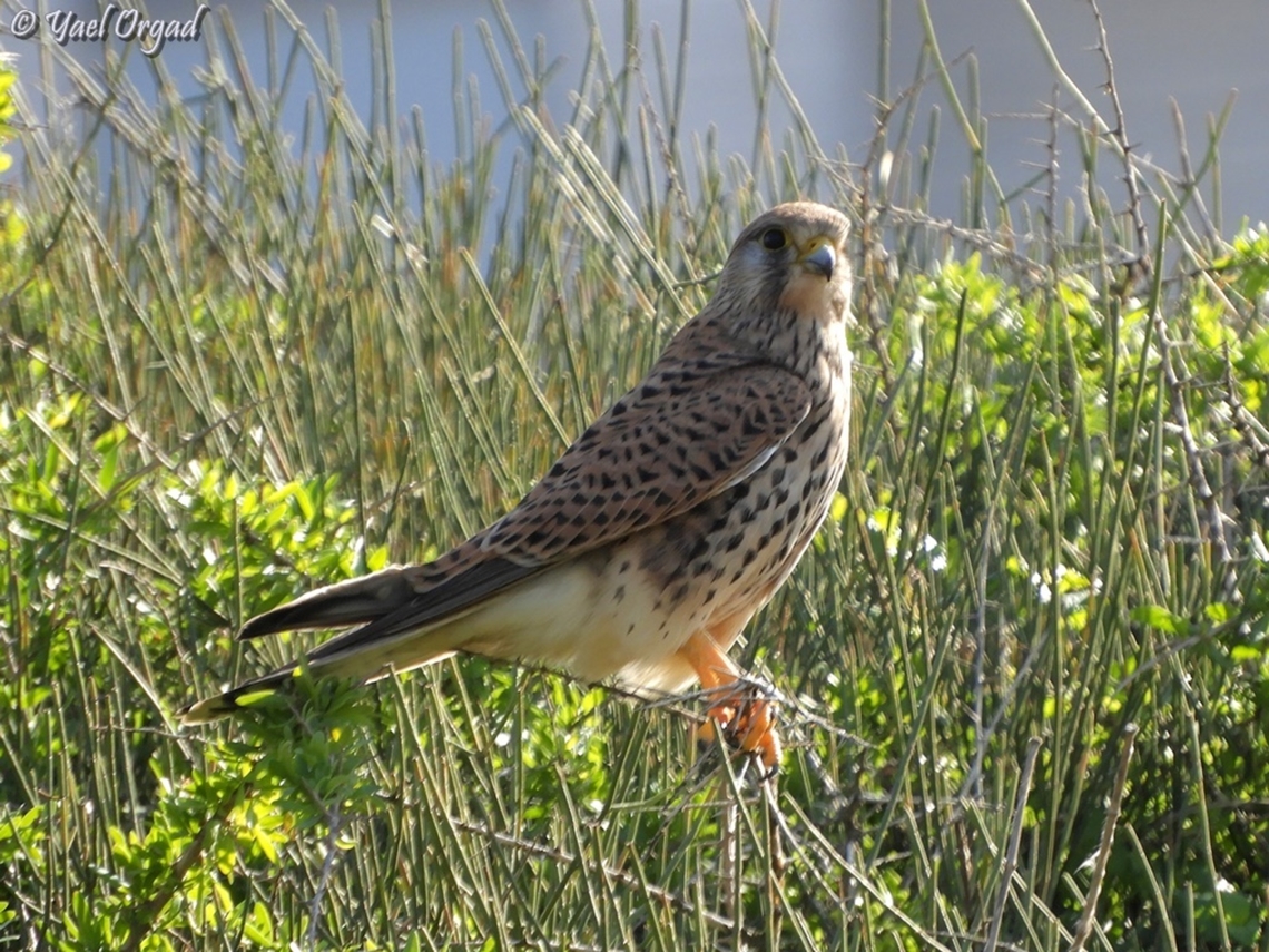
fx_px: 32993
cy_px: 476
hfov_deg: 2.2
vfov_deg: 1.7
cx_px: 634
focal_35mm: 900
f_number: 5.6
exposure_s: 1/250
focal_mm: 161.2
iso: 125
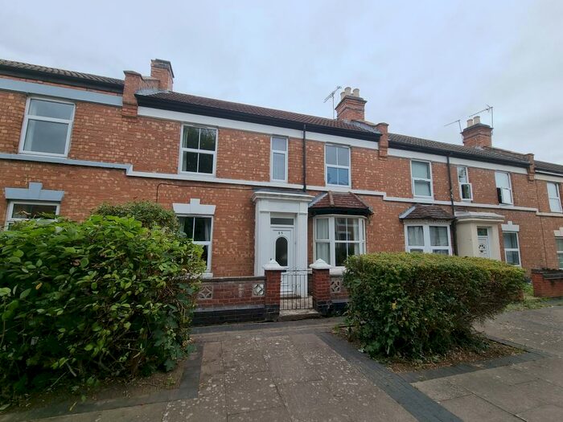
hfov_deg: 106.2
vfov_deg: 89.9
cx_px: 282
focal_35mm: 13
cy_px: 211
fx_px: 211
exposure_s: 1/530
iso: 50
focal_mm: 2.2
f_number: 2.2
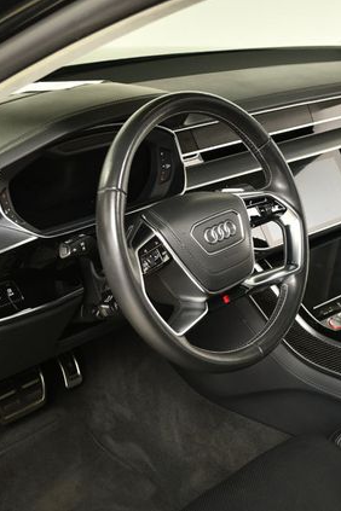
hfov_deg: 23.0
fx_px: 838
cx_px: 190
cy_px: 255
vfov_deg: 33.9
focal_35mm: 59
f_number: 5
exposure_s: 1/160
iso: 100
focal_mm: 26
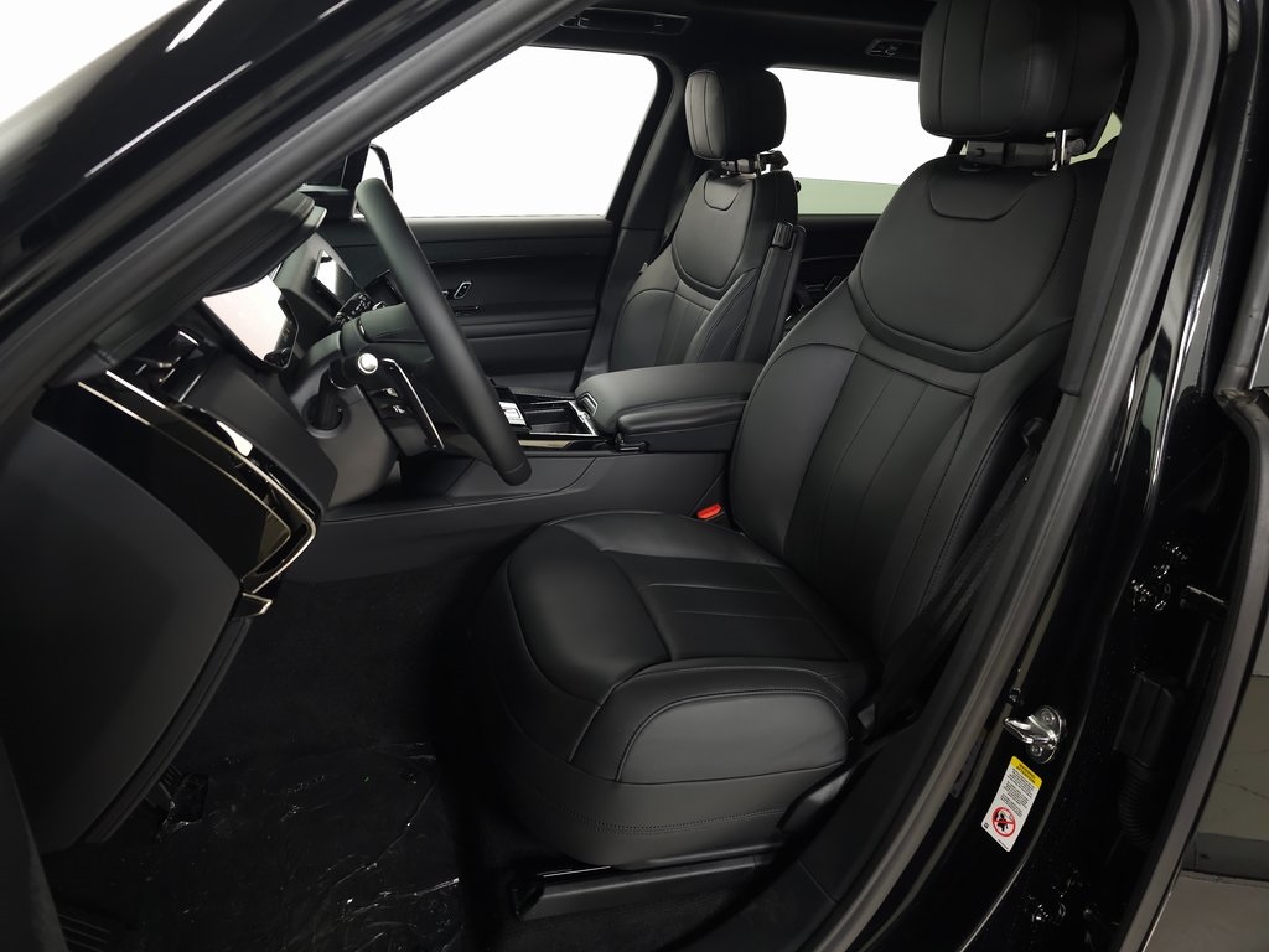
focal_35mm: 23
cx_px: 634
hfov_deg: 73.9
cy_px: 476
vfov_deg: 58.9
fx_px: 843
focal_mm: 6.3
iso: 160
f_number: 1.7
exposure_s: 1/60
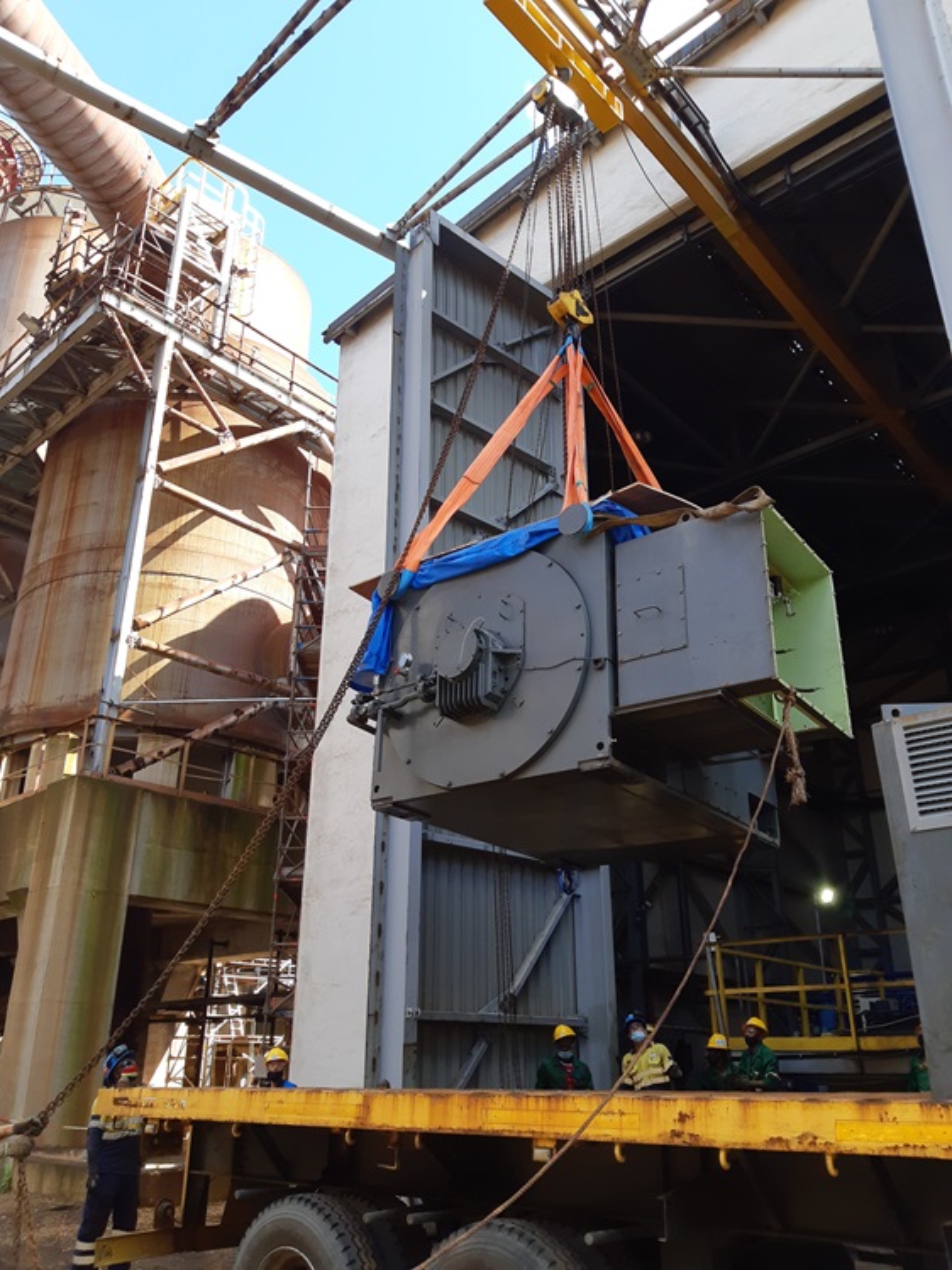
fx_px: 954
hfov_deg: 53.0
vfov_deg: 67.3
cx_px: 476
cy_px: 635
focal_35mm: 26
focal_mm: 3.93
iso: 40
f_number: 1.7
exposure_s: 1/353
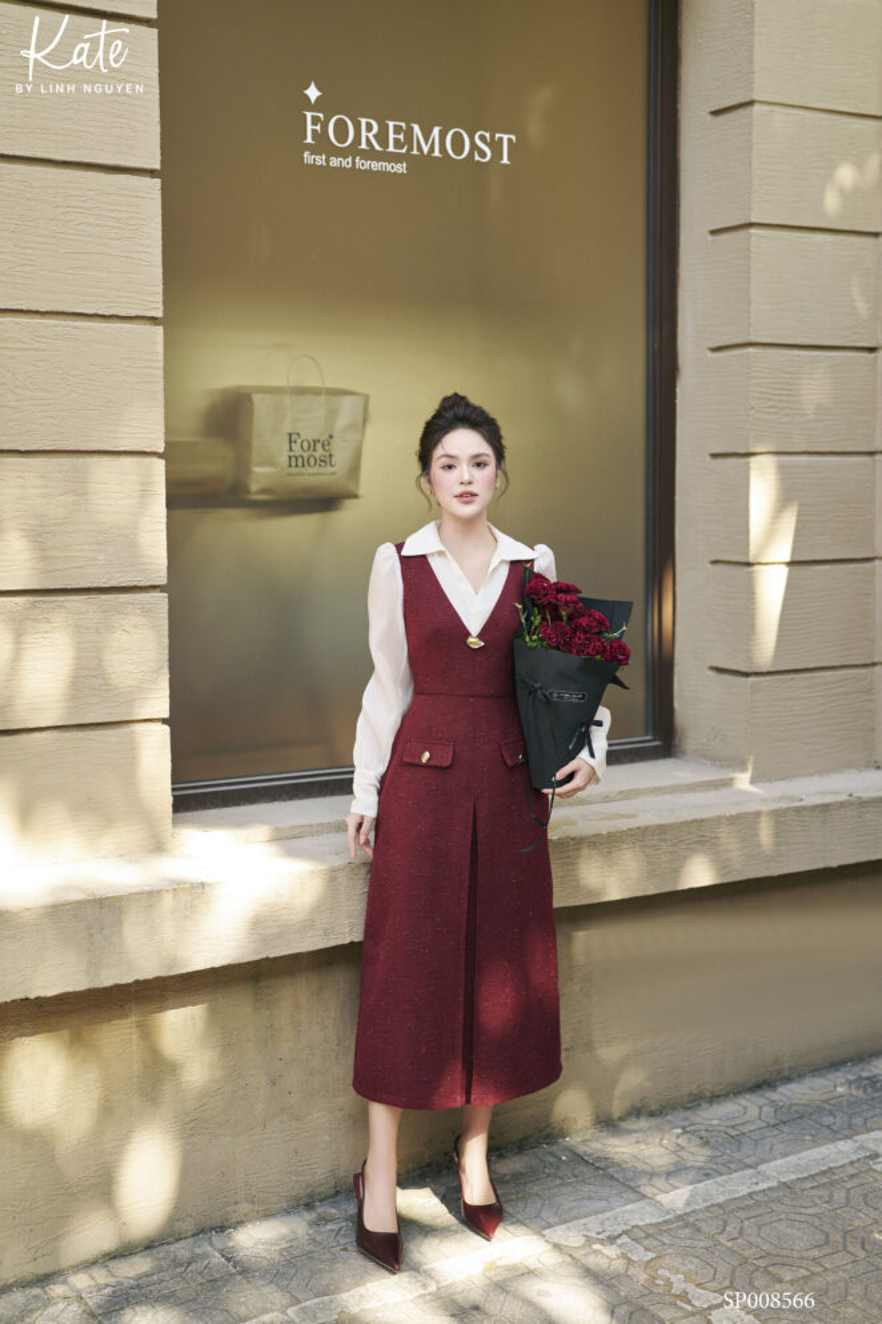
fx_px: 1837
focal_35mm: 50
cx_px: 441
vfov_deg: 39.6
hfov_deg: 27.0
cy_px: 662
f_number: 2
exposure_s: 1/1250
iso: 400
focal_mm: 50
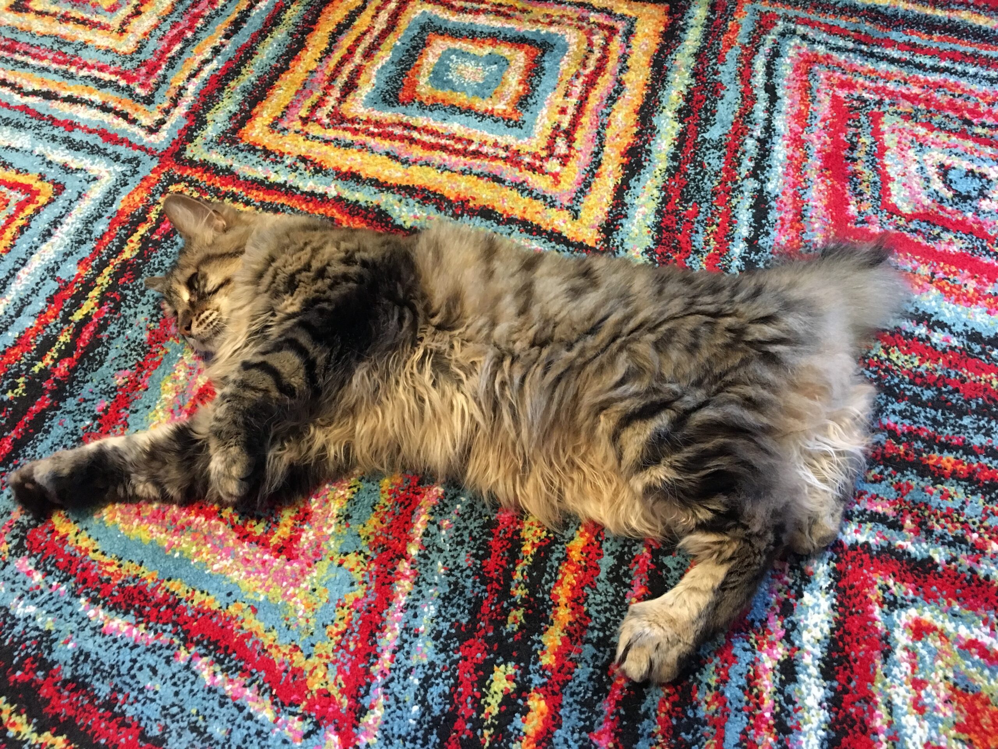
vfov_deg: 48.2
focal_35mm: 29
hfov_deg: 61.7
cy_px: 374
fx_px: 836
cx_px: 499
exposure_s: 1/15
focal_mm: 4.15
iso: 250
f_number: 2.2
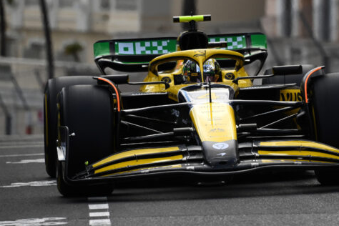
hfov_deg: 3.5
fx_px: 5527
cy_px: 61
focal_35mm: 587
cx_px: 242
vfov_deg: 2.3
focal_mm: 400
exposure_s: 1/1600
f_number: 7.1
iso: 800
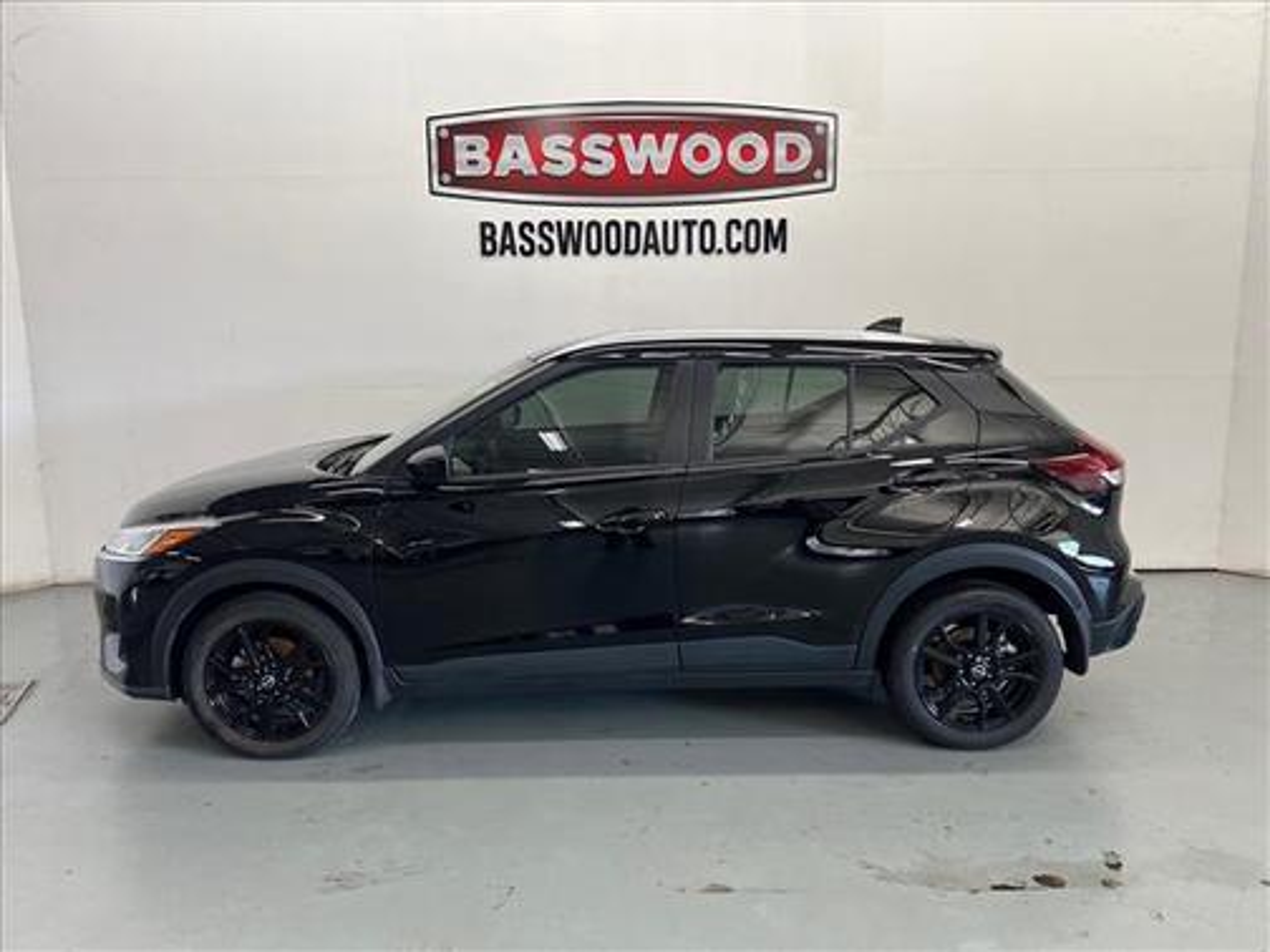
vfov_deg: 53.1
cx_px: 635
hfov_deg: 67.3
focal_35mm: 26
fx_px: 954
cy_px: 476
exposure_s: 1/120
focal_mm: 5.7
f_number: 1.5
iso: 80
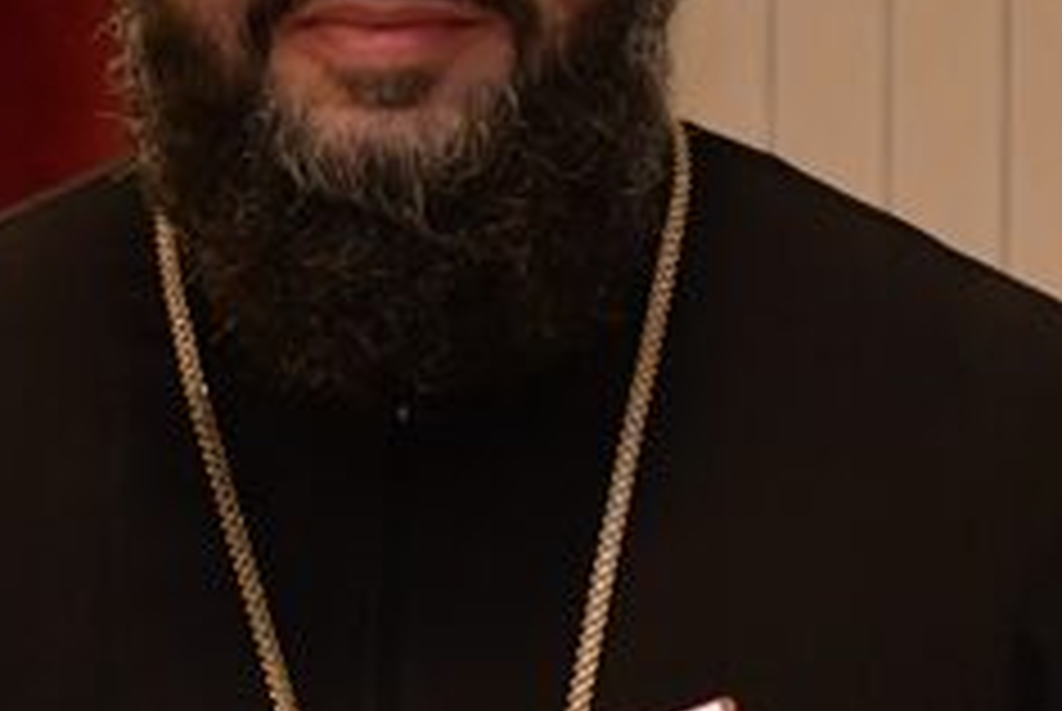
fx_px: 11903
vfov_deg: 3.4
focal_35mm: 403
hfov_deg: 5.1
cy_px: 542
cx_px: 22
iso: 640
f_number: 5
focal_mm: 62
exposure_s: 1/60
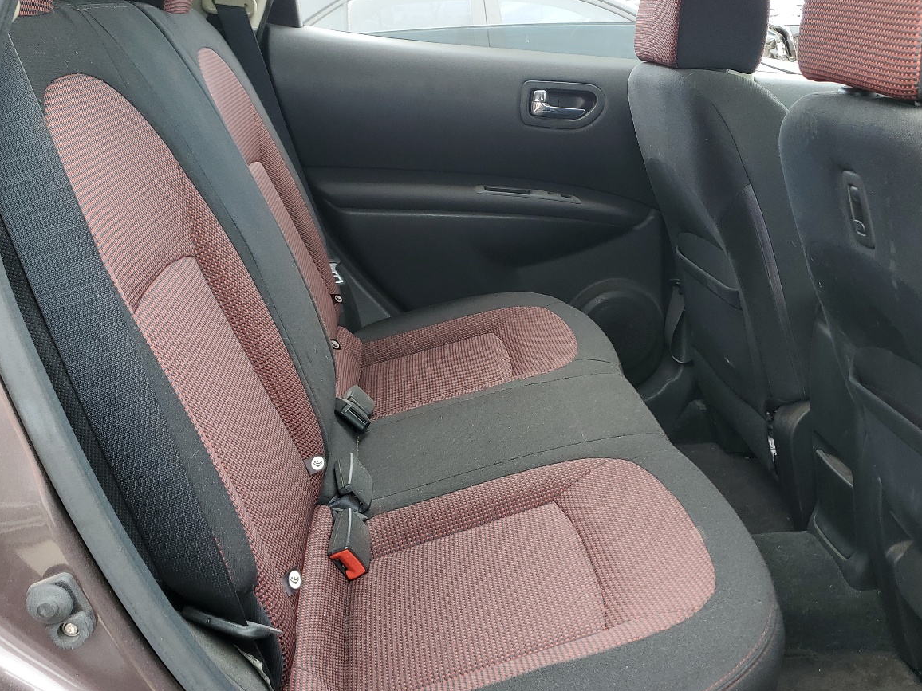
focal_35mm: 36
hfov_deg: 51.3
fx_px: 959
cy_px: 368
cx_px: 506
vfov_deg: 39.6
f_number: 1.5
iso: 50
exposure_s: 1/169
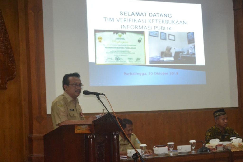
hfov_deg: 26.0
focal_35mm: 78
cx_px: 122
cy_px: 81
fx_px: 527
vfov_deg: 17.5
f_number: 4.8
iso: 2500
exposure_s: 1/60
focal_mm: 52
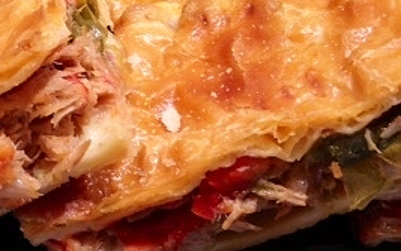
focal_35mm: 84
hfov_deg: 24.1
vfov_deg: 15.1
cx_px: 54
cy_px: -36
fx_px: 918
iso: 50
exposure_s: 1/30
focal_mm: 4.13
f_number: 2.4
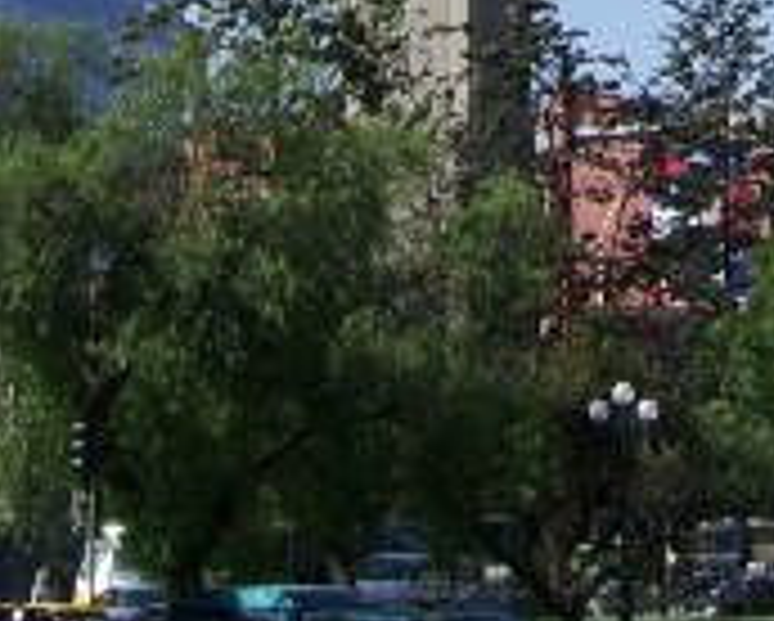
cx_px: 500
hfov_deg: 15.1
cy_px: -446
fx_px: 2913
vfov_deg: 11.4
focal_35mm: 127
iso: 50
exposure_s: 1/272
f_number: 5.8
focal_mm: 5.95
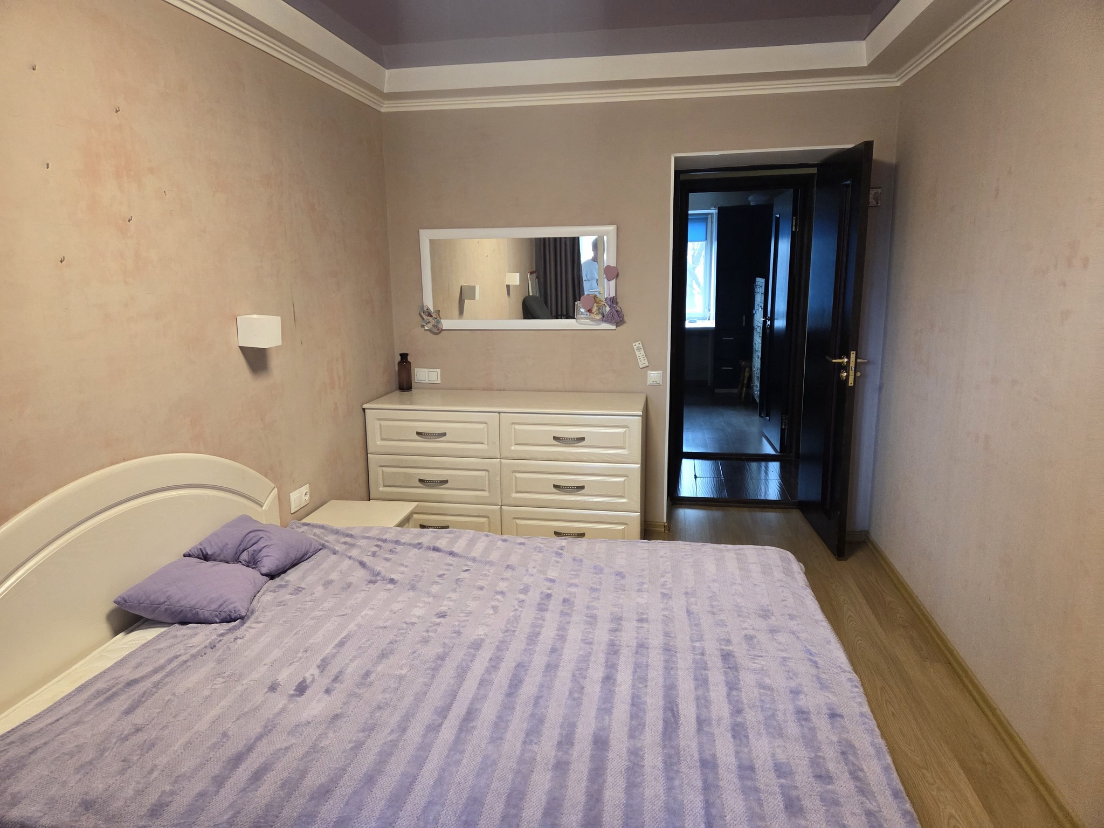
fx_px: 734
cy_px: 414
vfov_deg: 58.9
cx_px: 552
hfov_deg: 73.9
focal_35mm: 23
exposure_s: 1/100
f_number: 1.8
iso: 400
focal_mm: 5.4
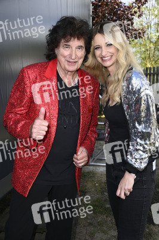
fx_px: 292
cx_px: 80
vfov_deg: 44.5
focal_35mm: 44
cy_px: 120
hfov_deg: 30.5
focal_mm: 44
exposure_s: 1/250
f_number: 7.1
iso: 160
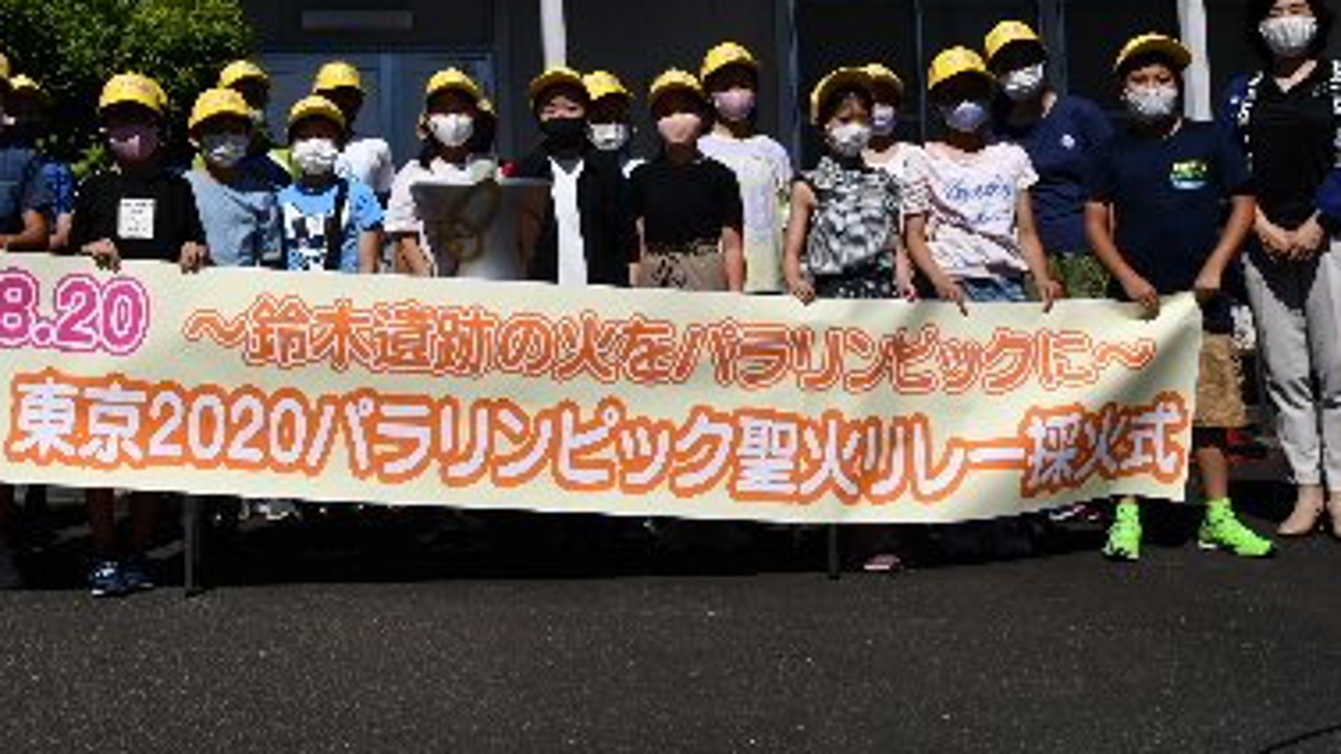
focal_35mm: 55
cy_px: 114
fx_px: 1956
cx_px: 395
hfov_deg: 37.2
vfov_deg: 21.5
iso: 200
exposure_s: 1/1250
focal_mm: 20
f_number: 10
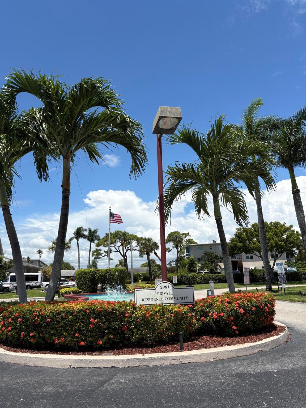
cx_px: 153
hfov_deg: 53.1
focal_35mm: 26
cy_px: 204
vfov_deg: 67.3
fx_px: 306
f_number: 1.6
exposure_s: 1/4329
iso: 50
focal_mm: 5.96
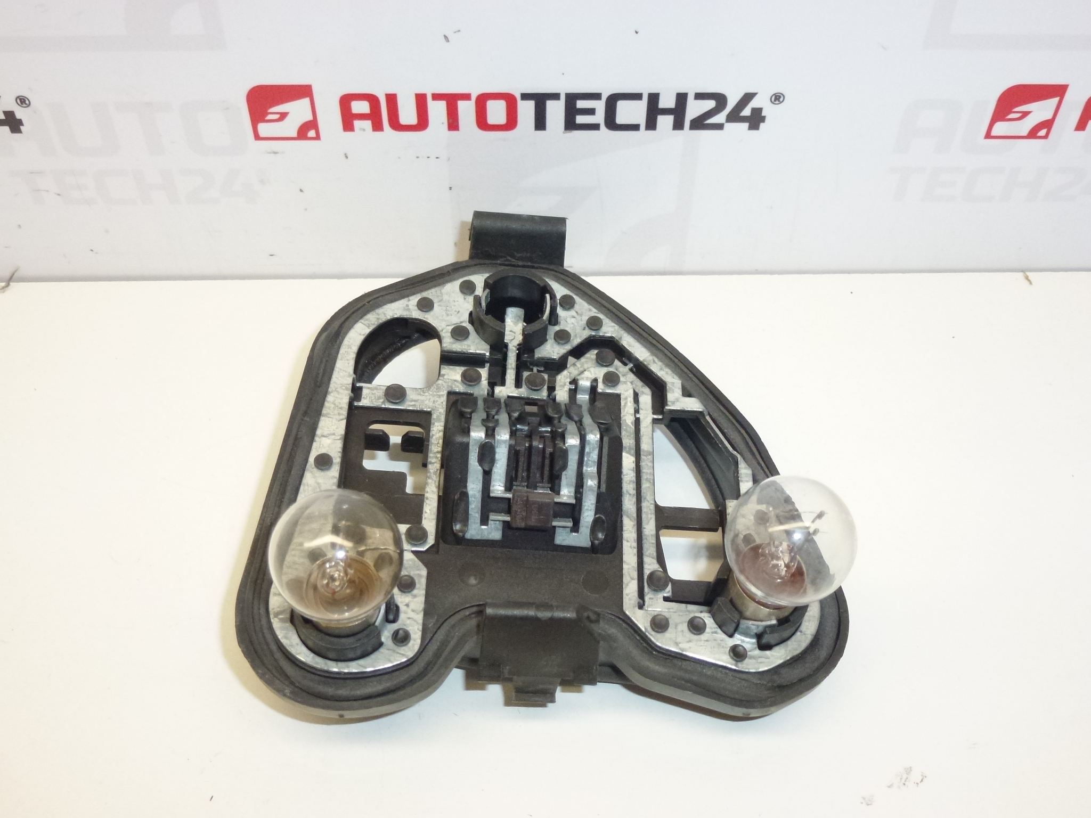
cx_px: 546
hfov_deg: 51.4
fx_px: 1135
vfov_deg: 39.7
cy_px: 409
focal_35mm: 36
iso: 400
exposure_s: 1/250
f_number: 3.7
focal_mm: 6.4
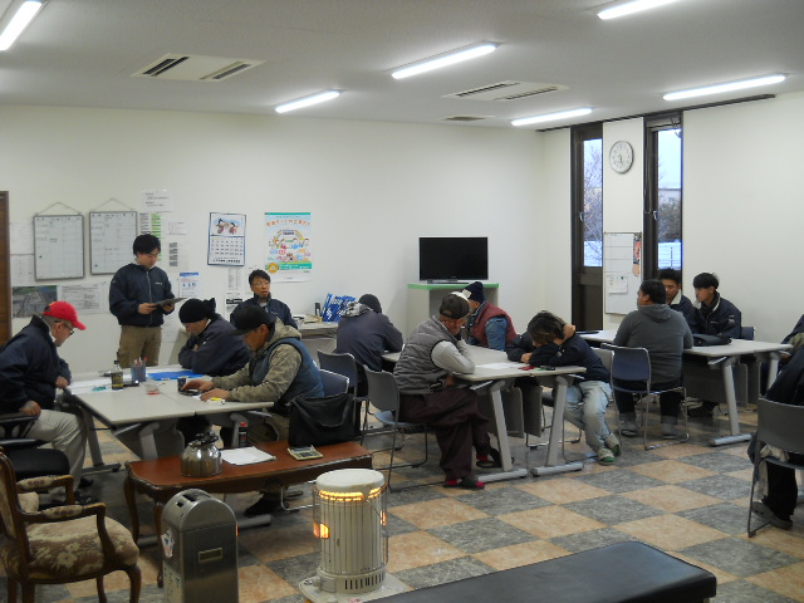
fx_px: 952
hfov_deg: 45.8
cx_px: 402
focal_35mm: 41
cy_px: 302
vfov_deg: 35.1
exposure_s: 1/30
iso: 100
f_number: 3.1
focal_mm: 6.72
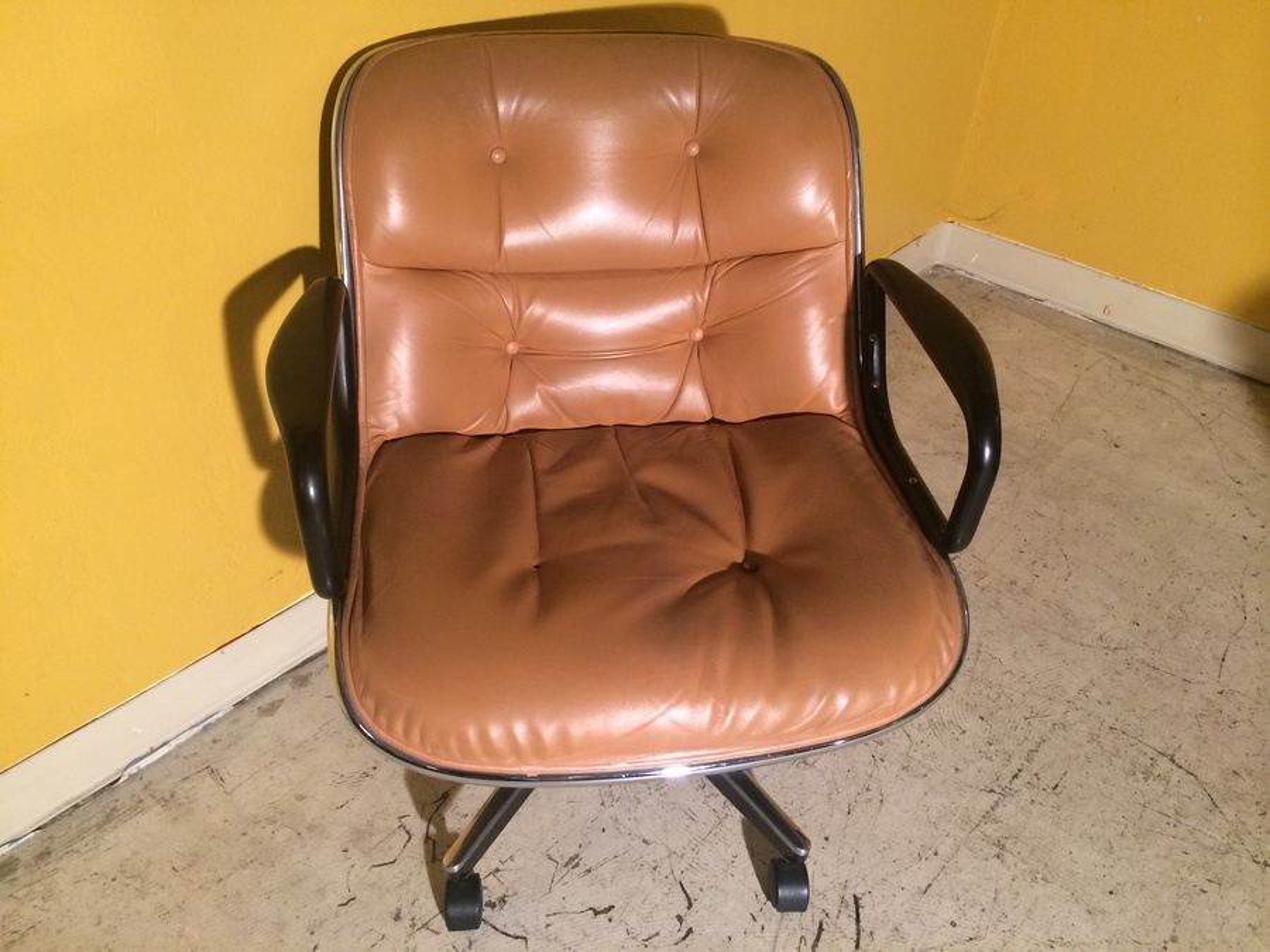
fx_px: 1101
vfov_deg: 46.8
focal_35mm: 30
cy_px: 476
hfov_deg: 60.0
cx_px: 635
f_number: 2.2
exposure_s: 1/30
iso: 64
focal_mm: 4.12
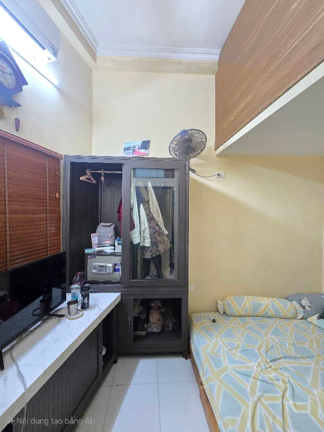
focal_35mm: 13
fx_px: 162
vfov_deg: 106.2
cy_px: 216
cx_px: 162
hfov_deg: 89.9
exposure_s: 1/50.3
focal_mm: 2.2
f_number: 2.2
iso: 1000
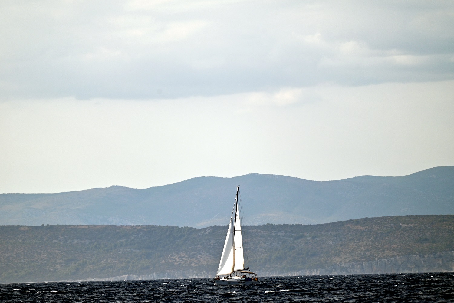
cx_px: 227
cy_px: 152
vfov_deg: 4.6
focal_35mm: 300
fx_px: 3784
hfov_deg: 6.9
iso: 250
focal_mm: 300
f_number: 5.6
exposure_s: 1/2500
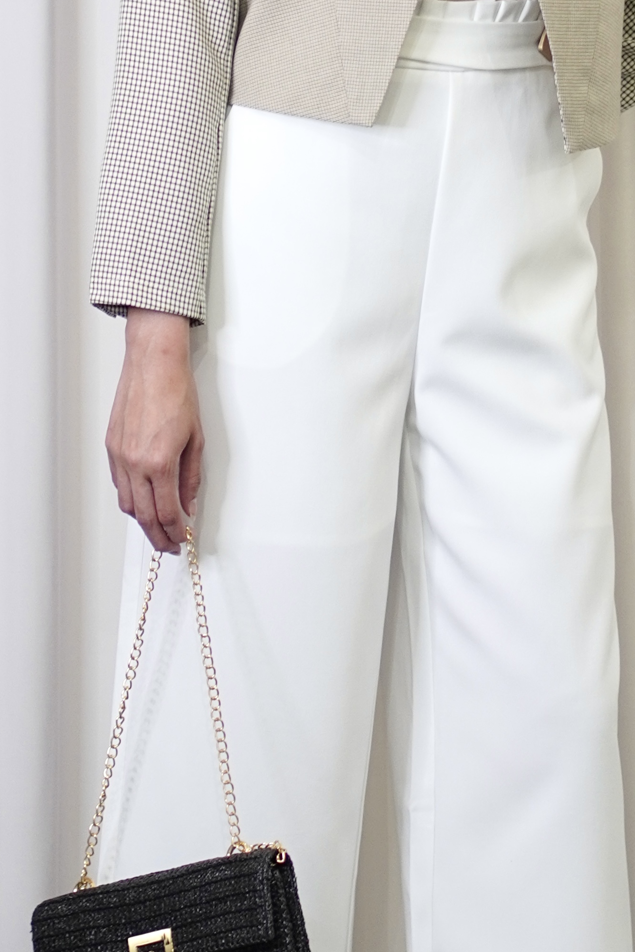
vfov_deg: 5.7
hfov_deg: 3.8
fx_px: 9563
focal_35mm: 361
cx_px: 392
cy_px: 163
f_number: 1.8
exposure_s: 1/160
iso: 320
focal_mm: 85
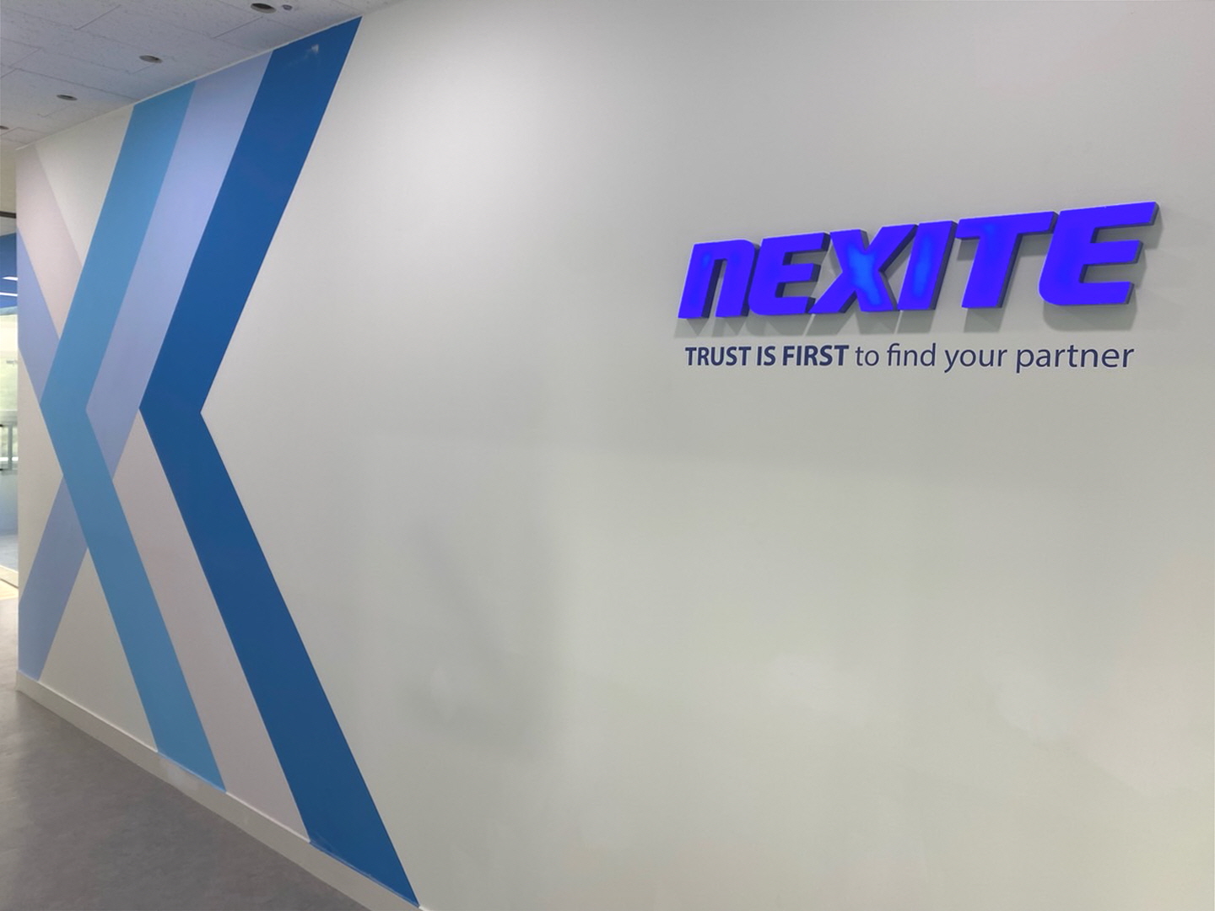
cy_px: 456
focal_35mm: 26
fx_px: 913
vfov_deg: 53.1
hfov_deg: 67.3
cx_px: 608
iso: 80
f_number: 1.8
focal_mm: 4.25
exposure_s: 1/120
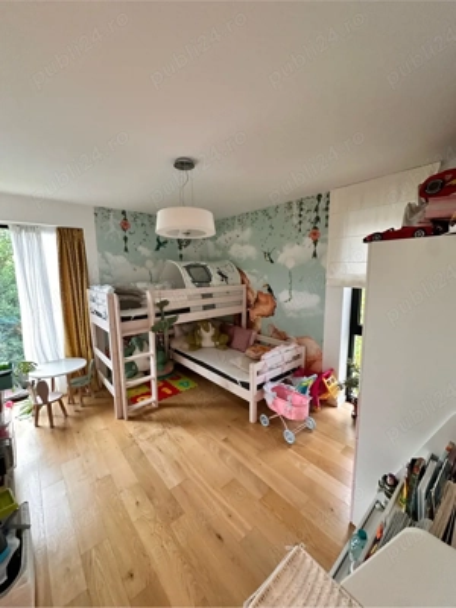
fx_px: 246
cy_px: 304
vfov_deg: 102.1
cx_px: 228
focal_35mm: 14
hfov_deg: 85.7
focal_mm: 2.22
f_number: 2.2
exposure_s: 1/50
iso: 500
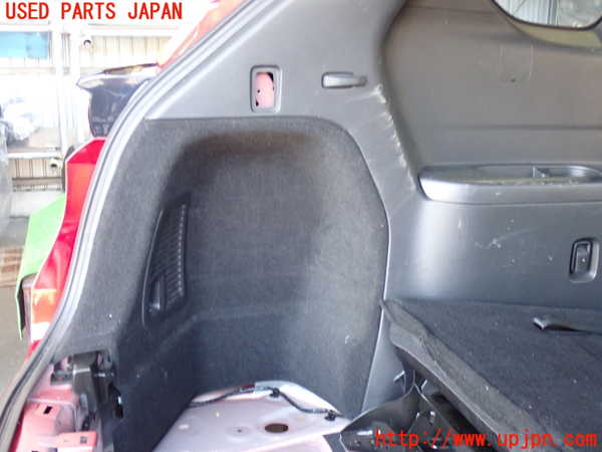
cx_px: 301
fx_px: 817
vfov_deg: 30.9
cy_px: 226
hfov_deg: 40.4
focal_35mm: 47
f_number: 3.1
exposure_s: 1/40
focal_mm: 8.4
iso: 800
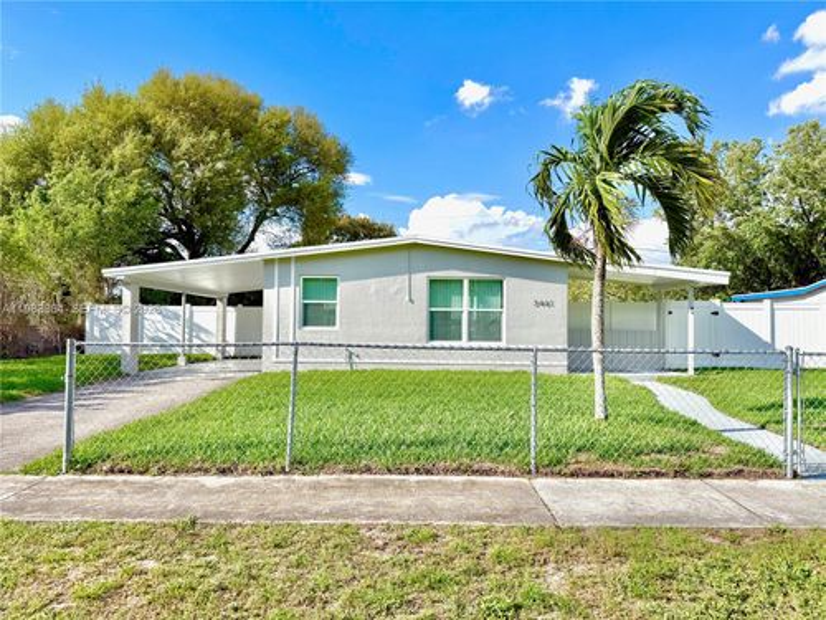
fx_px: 573
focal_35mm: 24
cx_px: 413
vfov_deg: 56.8
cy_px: 310
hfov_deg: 71.6
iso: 80
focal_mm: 6.76
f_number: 1.78
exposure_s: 1/5319
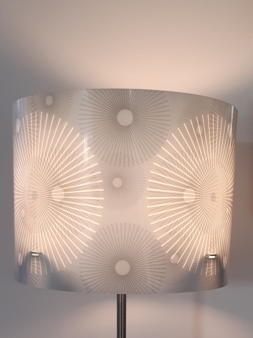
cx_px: 116
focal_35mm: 52
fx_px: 507
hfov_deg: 28.0
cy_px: 302
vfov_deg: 34.8
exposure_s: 1/100
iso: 64
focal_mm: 3.92
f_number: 1.7
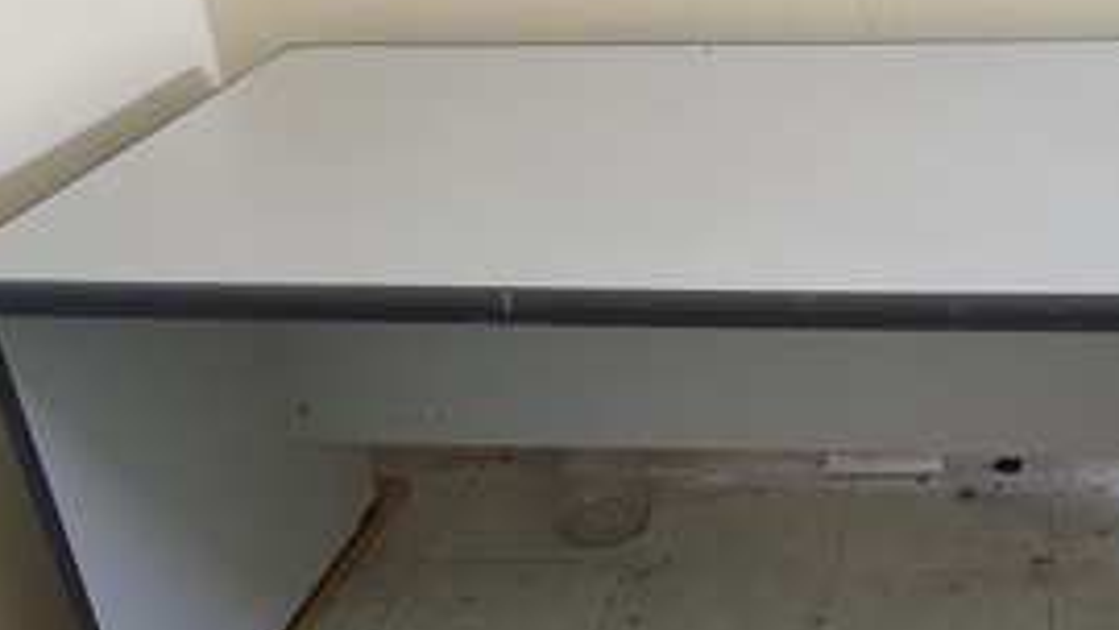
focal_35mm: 48
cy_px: 379
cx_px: 868
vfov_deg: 24.9
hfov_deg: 41.3
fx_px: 1425
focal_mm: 4.3
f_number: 1.5
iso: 400
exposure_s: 1/50
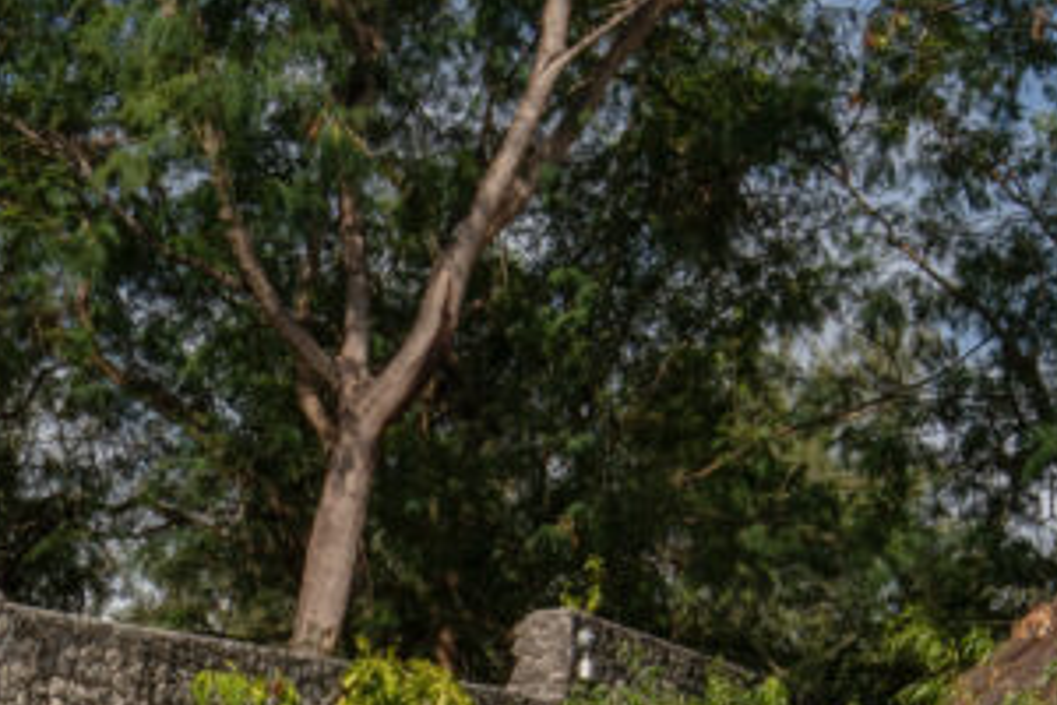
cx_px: 35
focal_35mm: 87
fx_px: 2554
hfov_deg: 22.6
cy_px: 920
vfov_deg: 15.0
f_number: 16
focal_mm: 17
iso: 200
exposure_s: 1/800
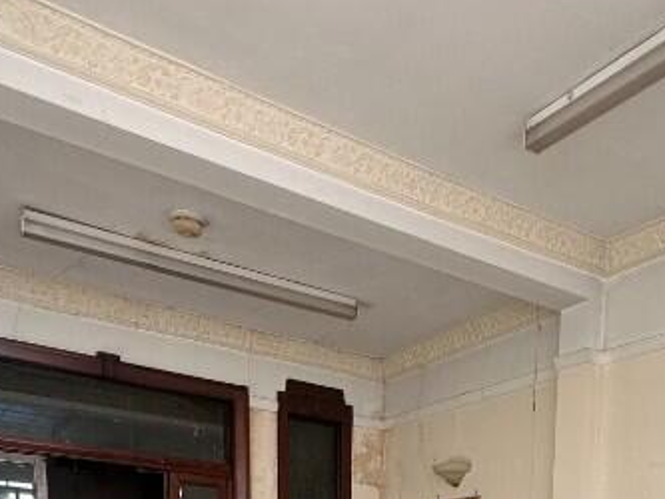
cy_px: 747
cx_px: 449
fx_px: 826
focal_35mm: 43
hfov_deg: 43.2
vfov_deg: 25.4
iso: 80
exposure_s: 1/99
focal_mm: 2.22
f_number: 2.2
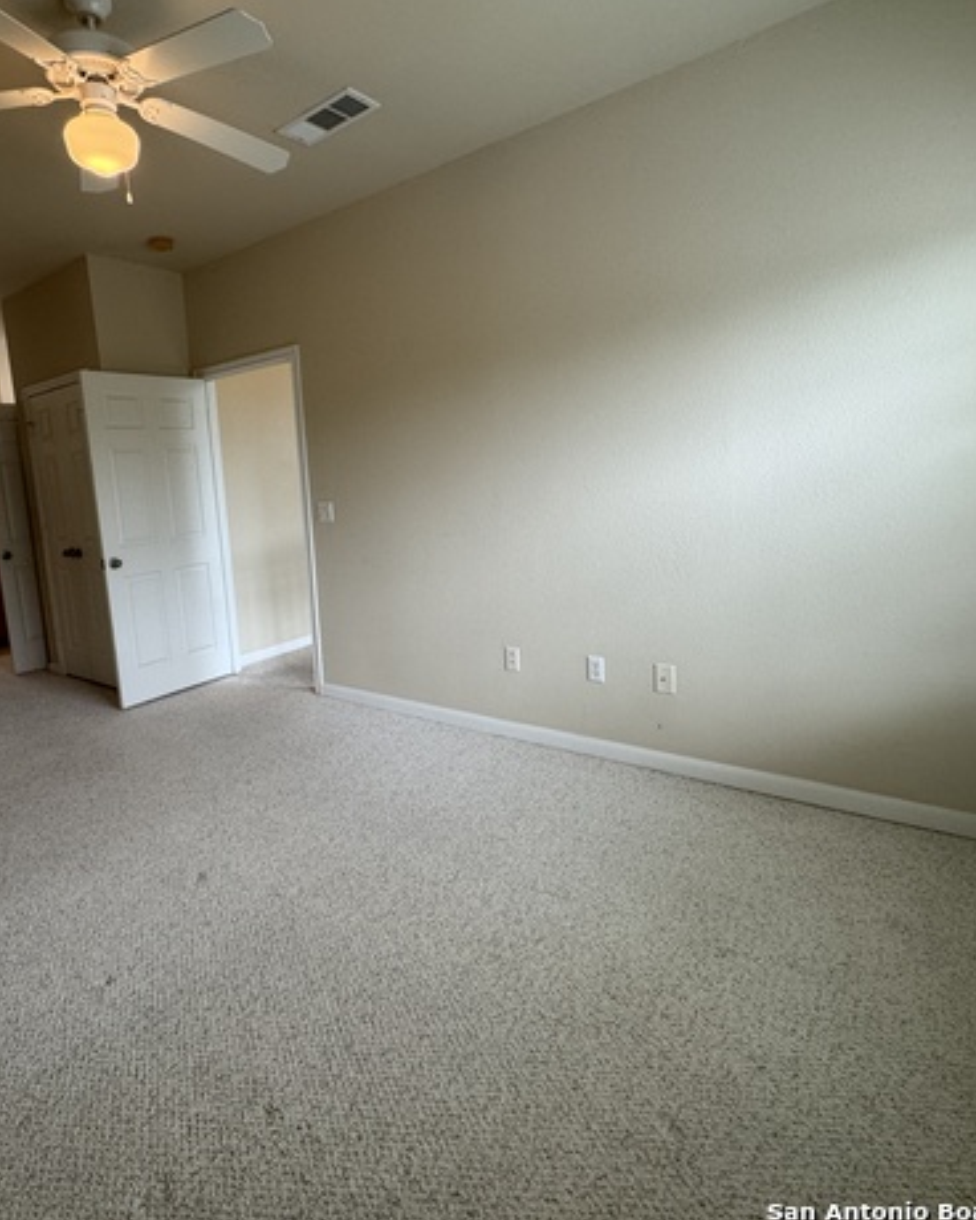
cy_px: 591
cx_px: 350
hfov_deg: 69.4
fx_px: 686
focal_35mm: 19
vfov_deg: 83.3
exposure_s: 1/120
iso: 200
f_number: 2.2
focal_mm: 2.22
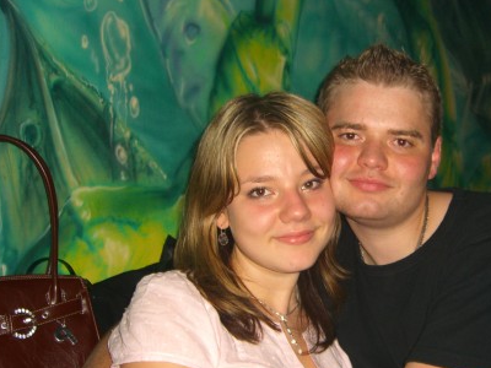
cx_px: 334
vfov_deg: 25.6
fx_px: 808
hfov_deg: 33.4
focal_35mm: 57
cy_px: 227
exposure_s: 1/60
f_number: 2.8
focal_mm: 7.9
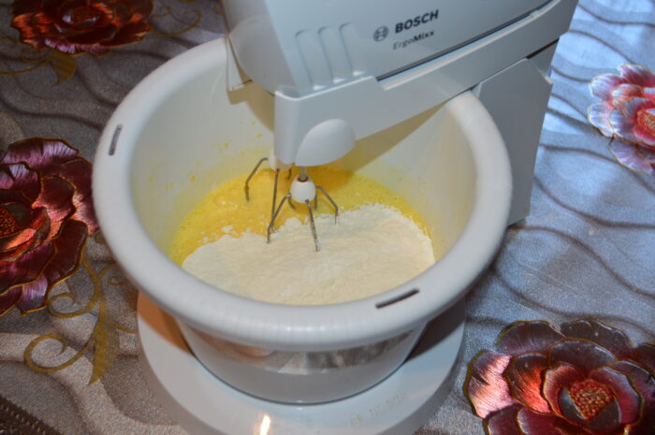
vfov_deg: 29.8
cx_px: 328
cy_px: 218
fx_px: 818
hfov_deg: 43.6
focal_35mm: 45
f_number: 4.5
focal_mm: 30
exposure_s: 1/60
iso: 560
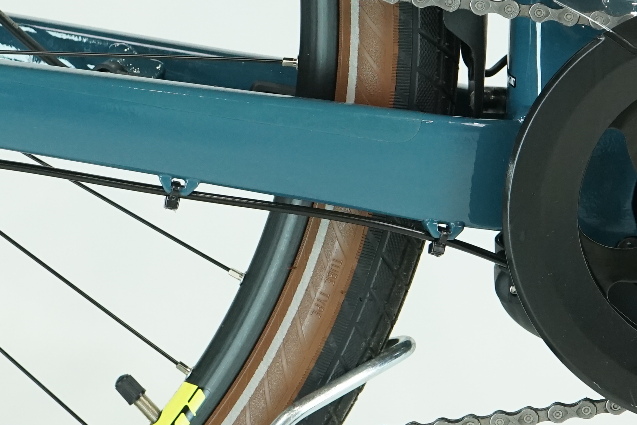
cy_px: 149
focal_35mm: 154
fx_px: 2725
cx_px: 317
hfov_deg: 13.3
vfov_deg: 8.9
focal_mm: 52
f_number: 5.6
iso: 1600
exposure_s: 1/200
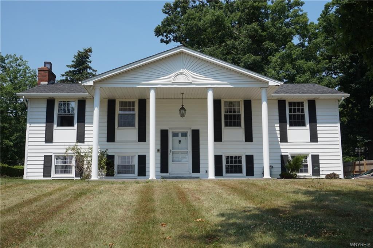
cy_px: 124
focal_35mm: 40
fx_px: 419
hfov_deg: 48.0
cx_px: 186
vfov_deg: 32.9
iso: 100
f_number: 11
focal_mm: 27
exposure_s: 1/160
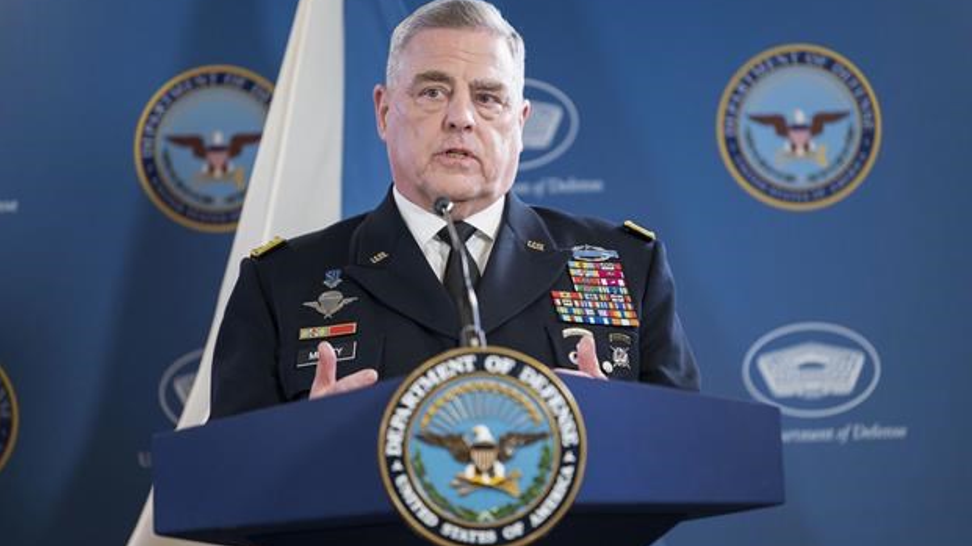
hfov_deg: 9.8
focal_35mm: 219
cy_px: 289
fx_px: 5643
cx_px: 507
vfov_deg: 5.5
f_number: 2.8
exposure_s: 1/250
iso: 1600
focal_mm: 200
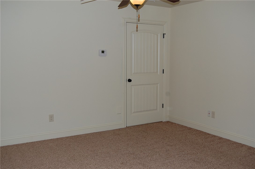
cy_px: 84
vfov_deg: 34.1
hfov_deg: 49.6
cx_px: 128
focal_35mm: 39
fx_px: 276
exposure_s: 1/125
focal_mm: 26
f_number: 5.6
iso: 200
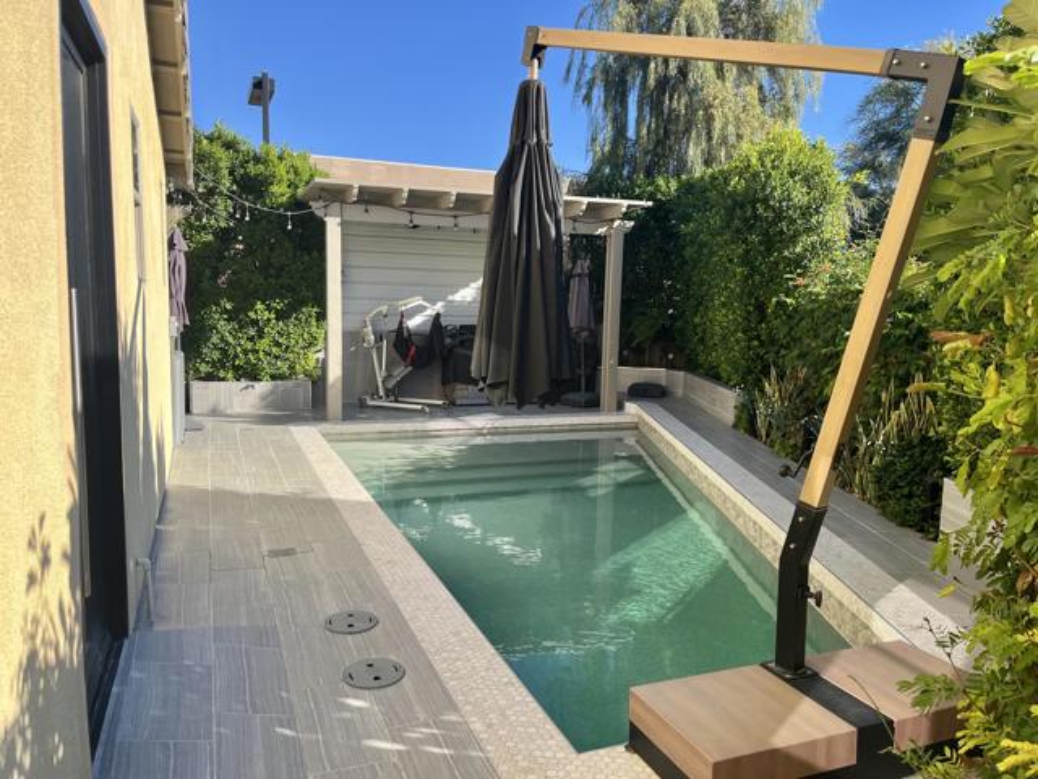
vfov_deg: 53.1
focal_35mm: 26
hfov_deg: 67.3
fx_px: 780
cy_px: 390
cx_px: 519
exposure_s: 1/1517
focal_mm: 5.1
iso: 50
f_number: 1.6
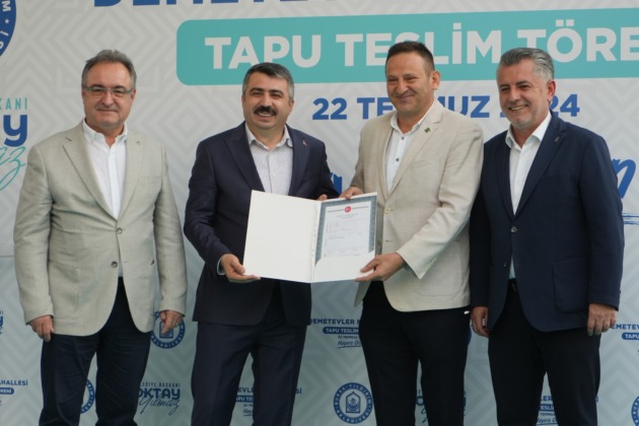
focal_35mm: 105
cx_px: 320
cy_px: 213
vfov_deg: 13.0
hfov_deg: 19.5
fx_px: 1864
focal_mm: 70
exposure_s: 1/320
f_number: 4
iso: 320
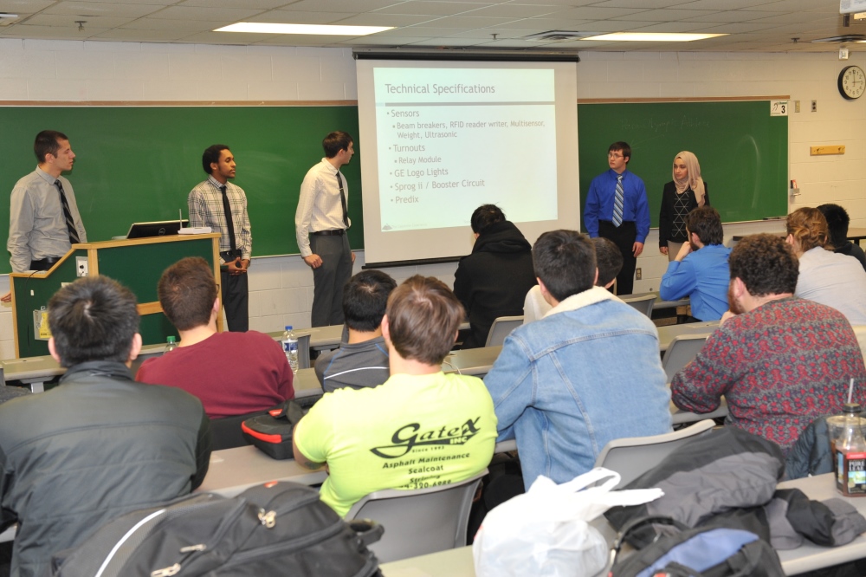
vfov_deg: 26.0
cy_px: 288
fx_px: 1250
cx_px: 433
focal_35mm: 52
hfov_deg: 38.2
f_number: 7.1
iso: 1250
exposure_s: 1/60
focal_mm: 52
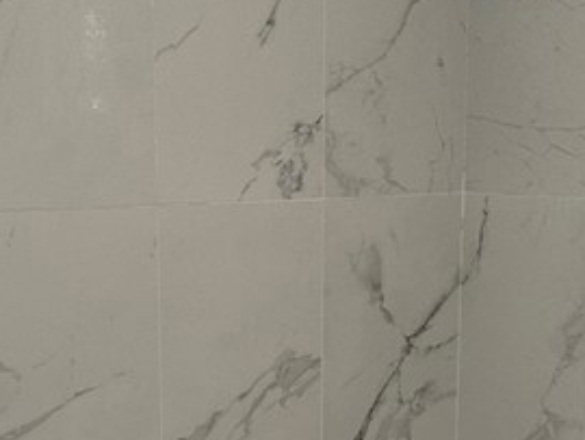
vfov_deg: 15.7
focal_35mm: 91
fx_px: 1539
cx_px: 275
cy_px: 507
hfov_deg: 21.5
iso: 125
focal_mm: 6.86
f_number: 1.78
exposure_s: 1/120
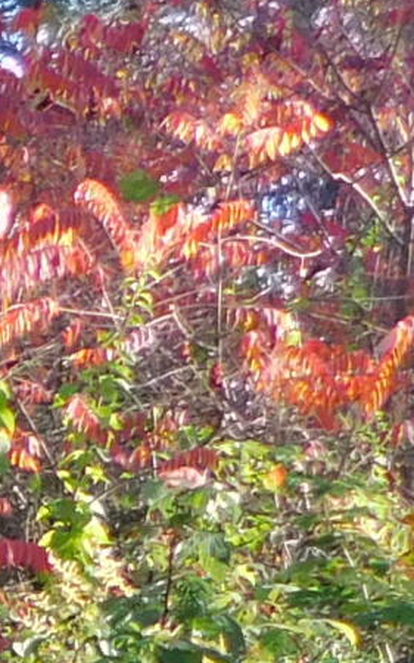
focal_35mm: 212
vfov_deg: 9.6
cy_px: 1000
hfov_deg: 5.1
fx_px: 3830
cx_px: -1596
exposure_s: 1/160
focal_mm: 5.3
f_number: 3.2
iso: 125
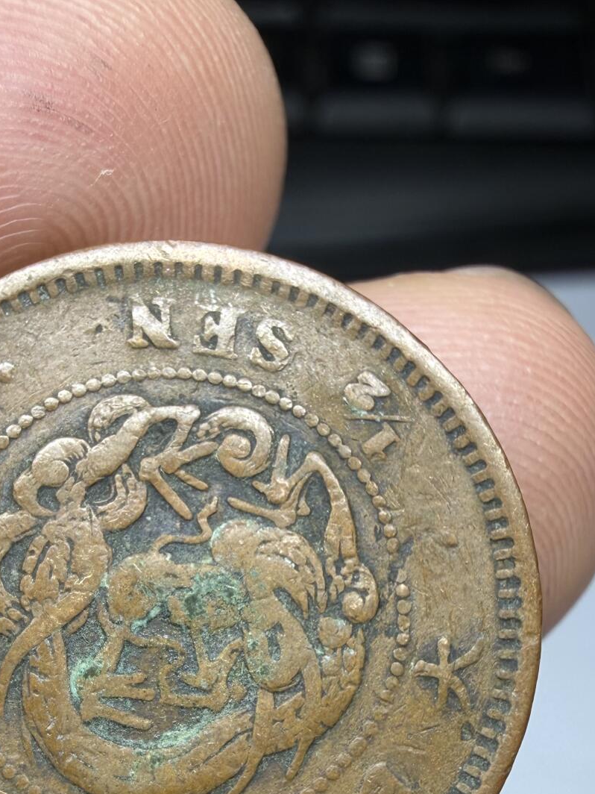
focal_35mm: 44
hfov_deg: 32.2
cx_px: 139
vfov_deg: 41.0
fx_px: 1008
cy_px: 647
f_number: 2.2
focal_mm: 2.22
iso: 50
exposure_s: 1/121
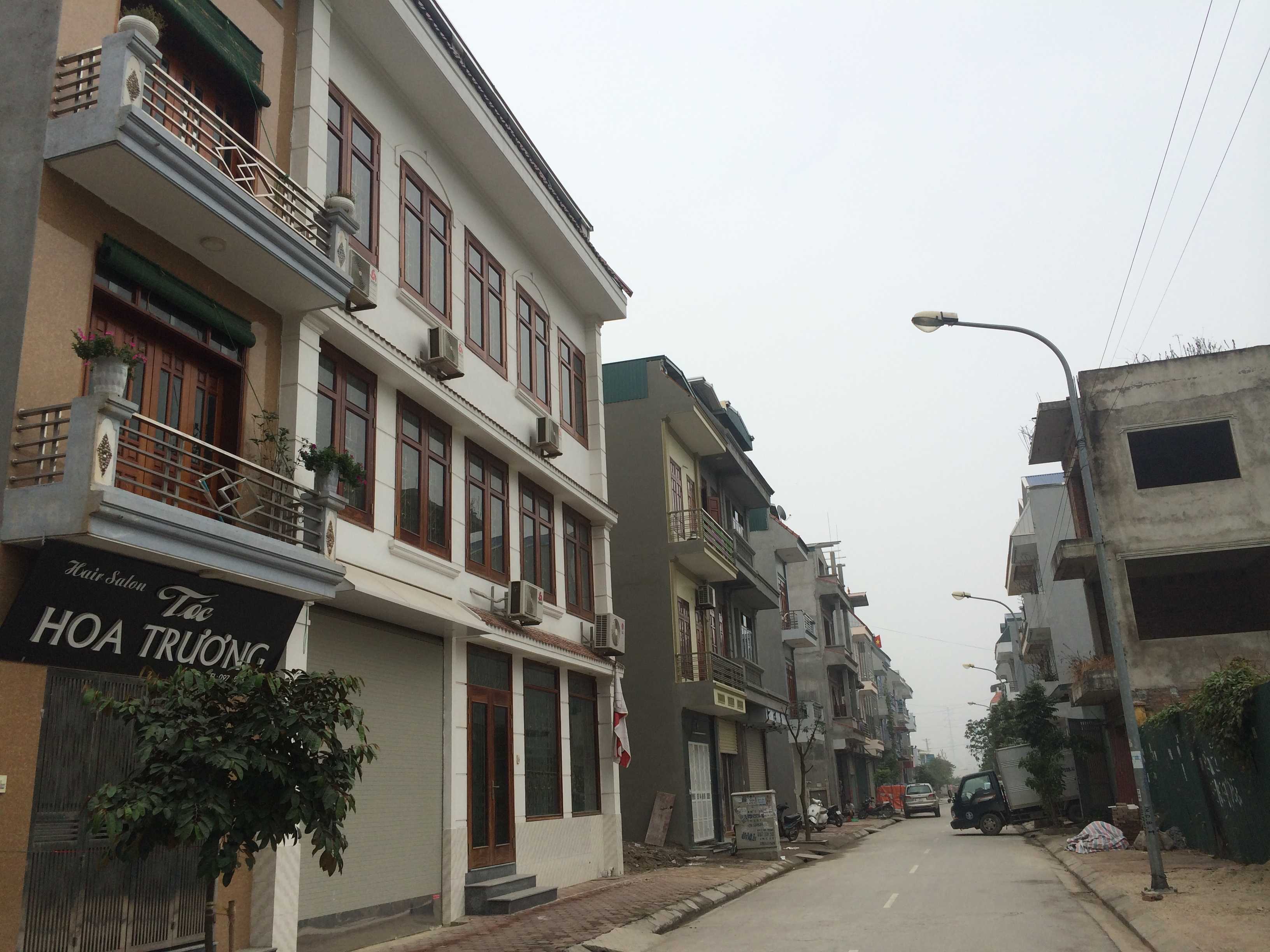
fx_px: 1101
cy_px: 476
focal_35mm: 30
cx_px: 635
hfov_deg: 60.0
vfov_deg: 46.8
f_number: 2.2
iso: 32
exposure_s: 1/672
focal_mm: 4.12
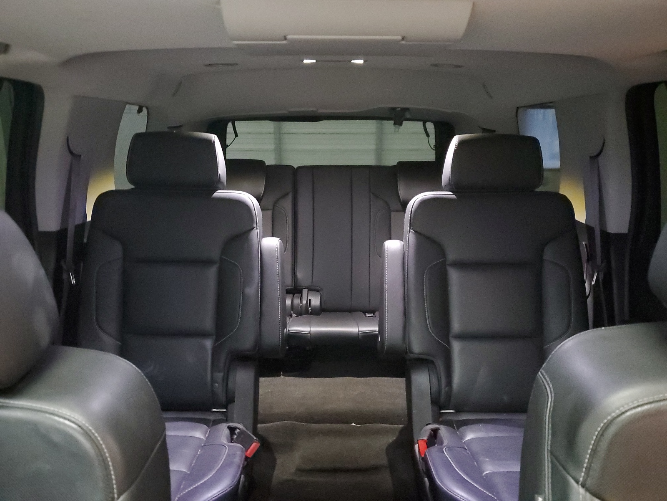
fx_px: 501
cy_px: 250
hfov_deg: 67.3
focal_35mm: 26
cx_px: 334
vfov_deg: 53.1
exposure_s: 1/6
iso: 977
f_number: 1.5
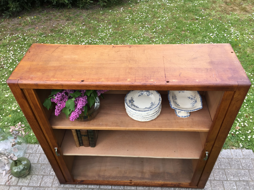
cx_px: 127
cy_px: 95
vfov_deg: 48.2
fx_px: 213
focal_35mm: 29
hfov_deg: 61.7
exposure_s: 1/203
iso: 32
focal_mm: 4.15
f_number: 2.2
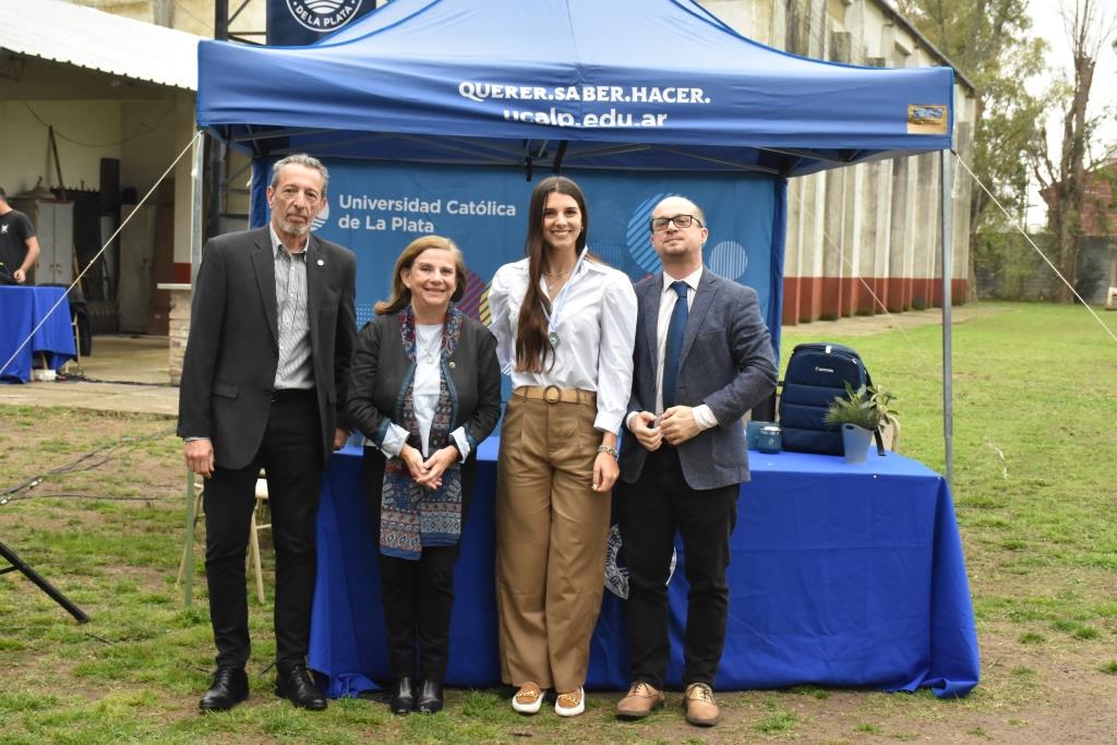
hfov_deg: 35.0
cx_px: 558
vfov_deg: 23.8
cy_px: 372
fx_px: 1769
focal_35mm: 57
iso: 2000
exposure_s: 1/250
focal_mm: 38
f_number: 8
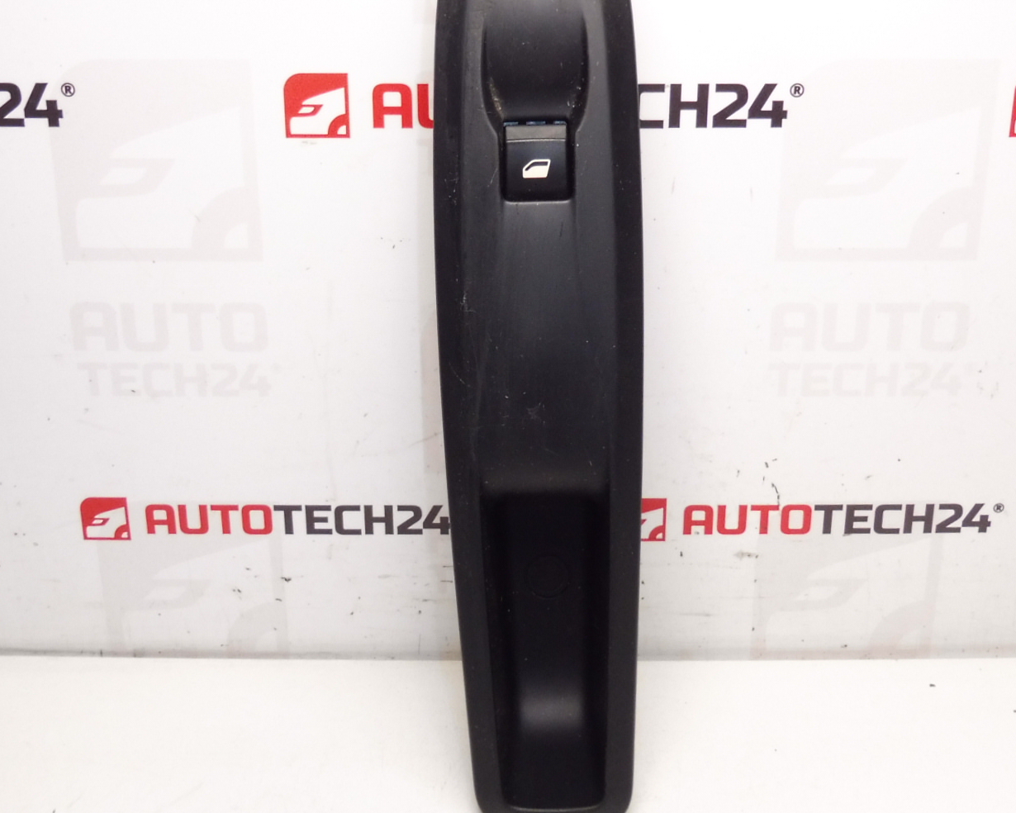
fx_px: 1173
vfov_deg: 37.9
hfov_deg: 46.8
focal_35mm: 39
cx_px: 506
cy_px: 284
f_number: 3.5
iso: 200
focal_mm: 4.3
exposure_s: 1/80
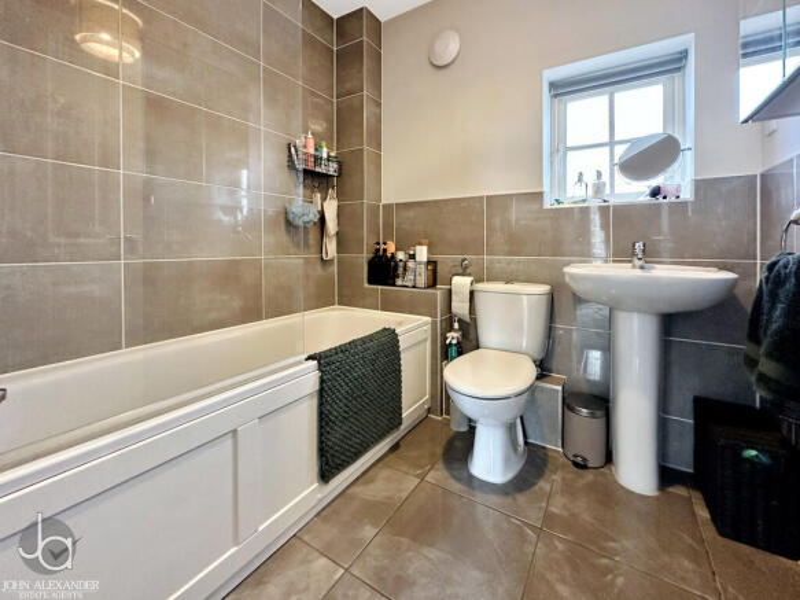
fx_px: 323
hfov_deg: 102.1
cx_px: 400
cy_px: 300
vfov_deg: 85.7
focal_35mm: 14
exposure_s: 1/78
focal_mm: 2.22
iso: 320
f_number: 2.2
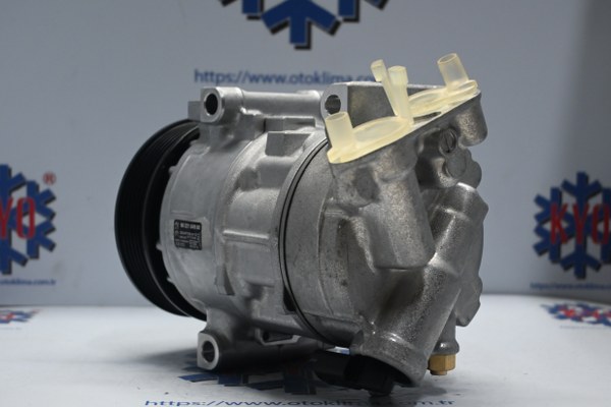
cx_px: 306
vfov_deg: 20.6
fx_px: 1120
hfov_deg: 30.5
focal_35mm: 66
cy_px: 204
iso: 1250
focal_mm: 44
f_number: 6
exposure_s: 1/80
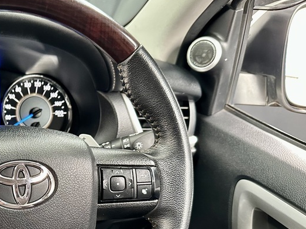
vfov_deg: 30.0
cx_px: 20
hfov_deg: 37.3
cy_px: 189
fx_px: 415
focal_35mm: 47
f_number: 1.78
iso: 500
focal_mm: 6.86
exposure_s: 1/60
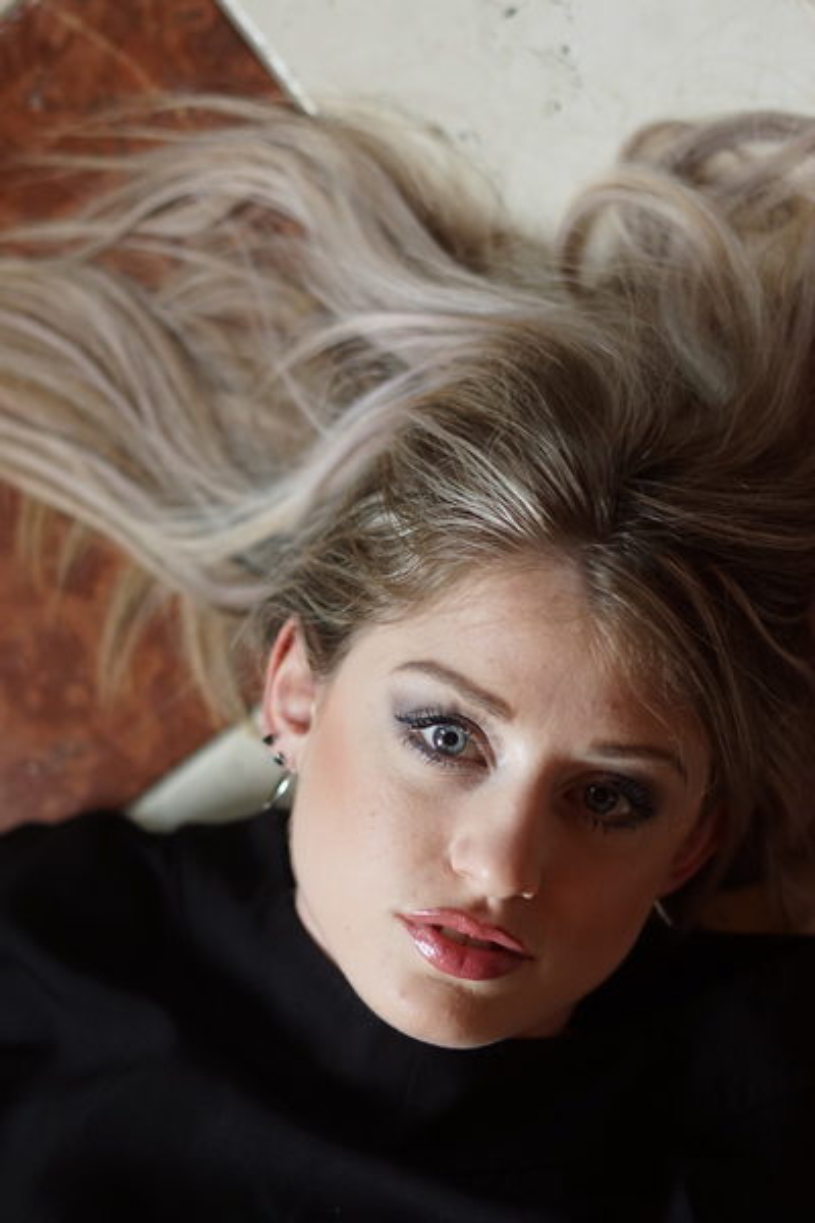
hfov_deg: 18.2
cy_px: 612
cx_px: 408
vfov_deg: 27.0
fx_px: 2547
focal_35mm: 75
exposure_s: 1/80
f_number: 2
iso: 500
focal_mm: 50
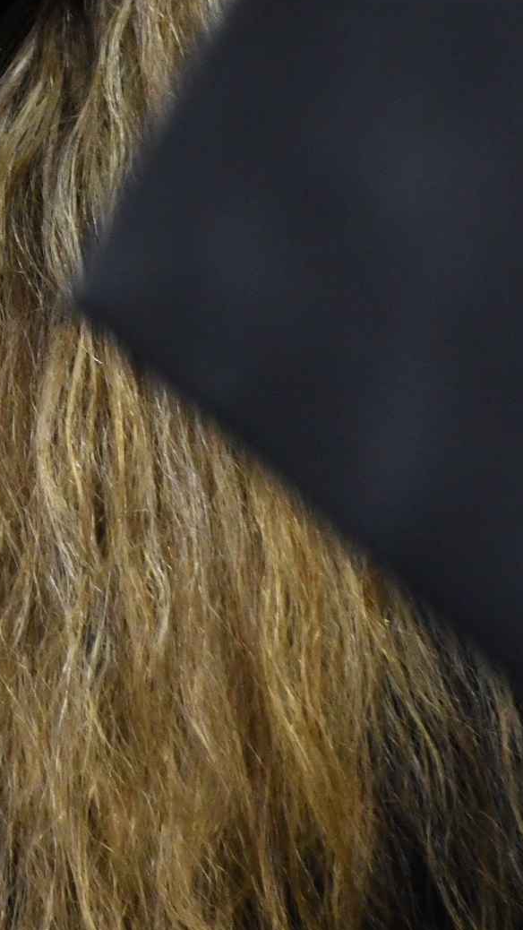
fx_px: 18085
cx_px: -464
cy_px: -364
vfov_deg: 2.9
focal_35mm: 734
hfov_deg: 1.7
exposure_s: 1/125
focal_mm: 145
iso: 2500
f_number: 6
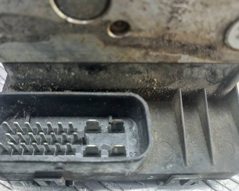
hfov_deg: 58.6
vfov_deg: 48.4
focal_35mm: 30
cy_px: 83
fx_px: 212
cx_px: 105
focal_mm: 4.6
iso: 250
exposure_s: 1/33
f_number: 1.8
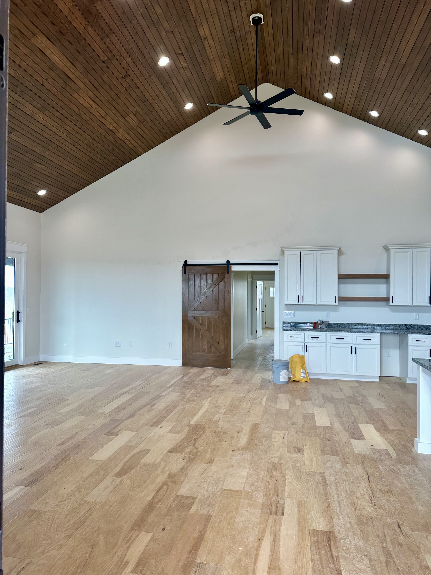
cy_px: 288
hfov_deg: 56.8
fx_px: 398
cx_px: 216
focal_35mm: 24
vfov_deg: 71.6
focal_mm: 6.86
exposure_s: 1/169
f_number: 1.78
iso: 64
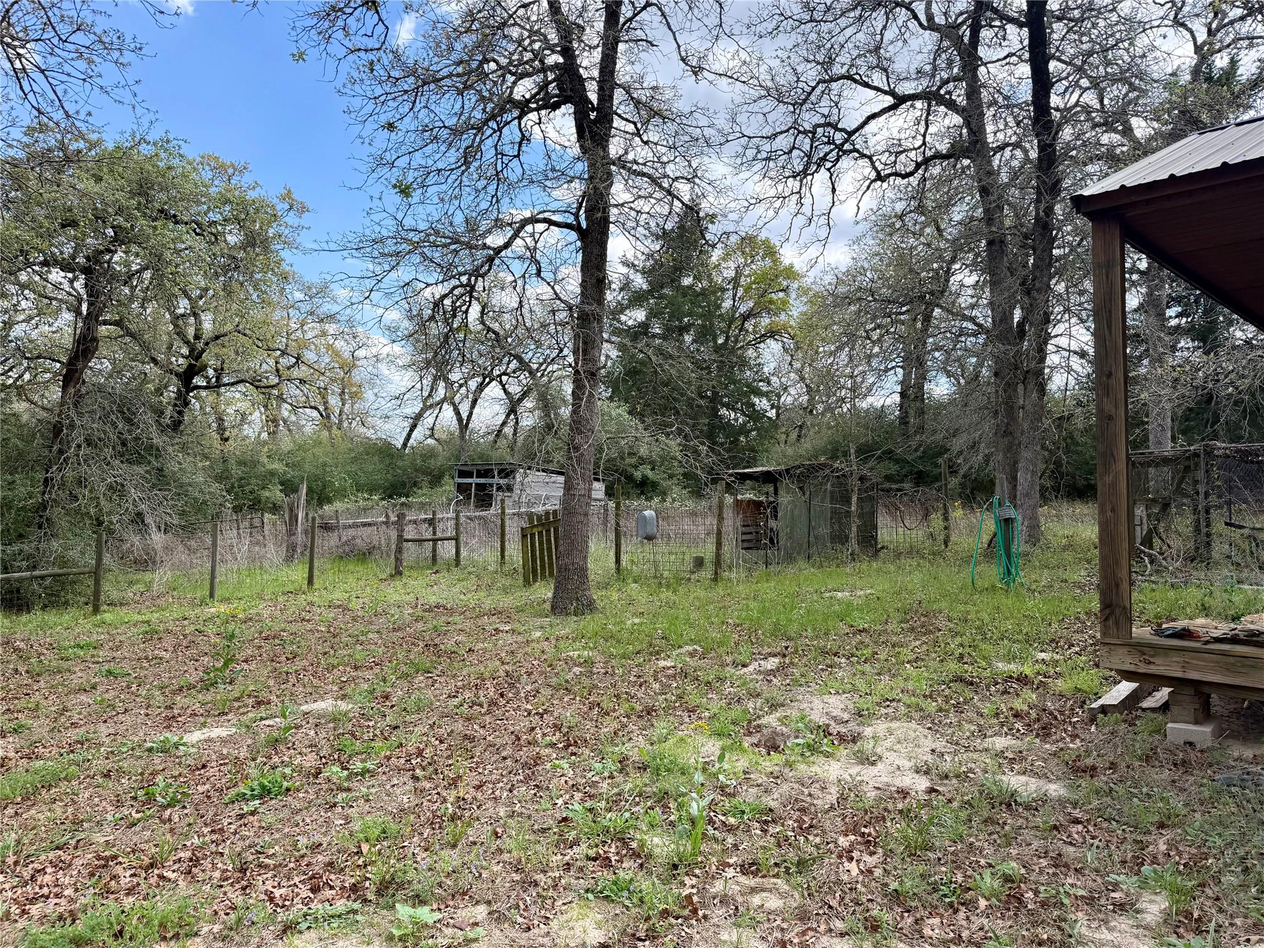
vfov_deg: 56.8
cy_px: 474
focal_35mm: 24
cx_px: 632
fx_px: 876
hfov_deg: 71.6
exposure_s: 1/1901
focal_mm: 6.76
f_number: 1.78
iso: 100
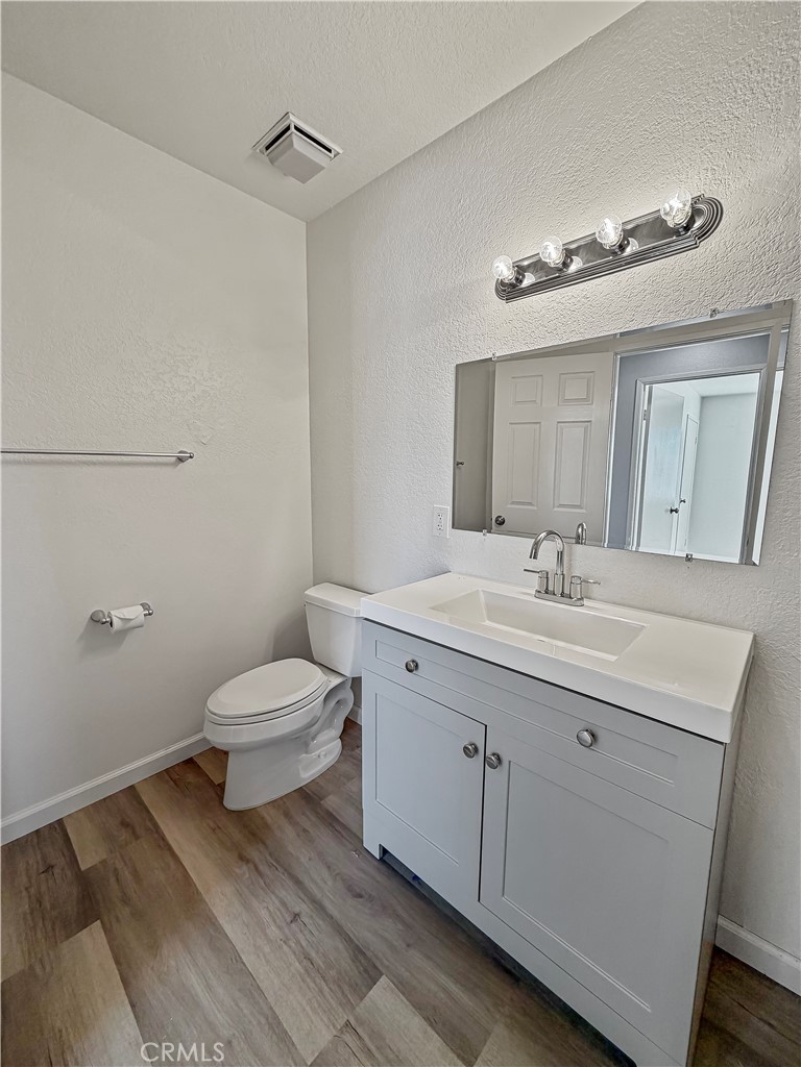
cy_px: 534
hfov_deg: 85.7
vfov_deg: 102.1
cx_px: 400
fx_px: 432
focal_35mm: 14
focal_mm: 2.22
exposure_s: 1/120
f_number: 2.2
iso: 100
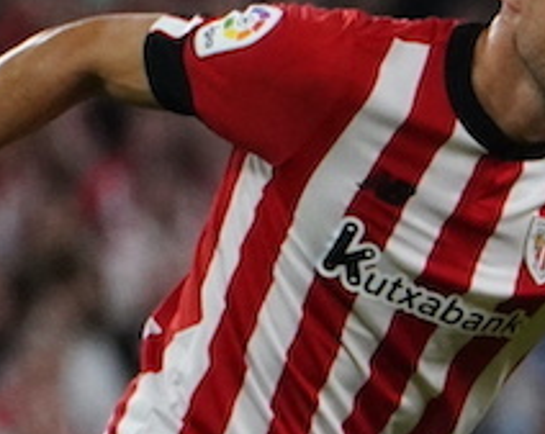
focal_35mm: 2128
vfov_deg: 0.7
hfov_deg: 0.9
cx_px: 1147
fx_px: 34277
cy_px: 508
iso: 5000
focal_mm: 400
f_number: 5.6
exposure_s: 1/1250
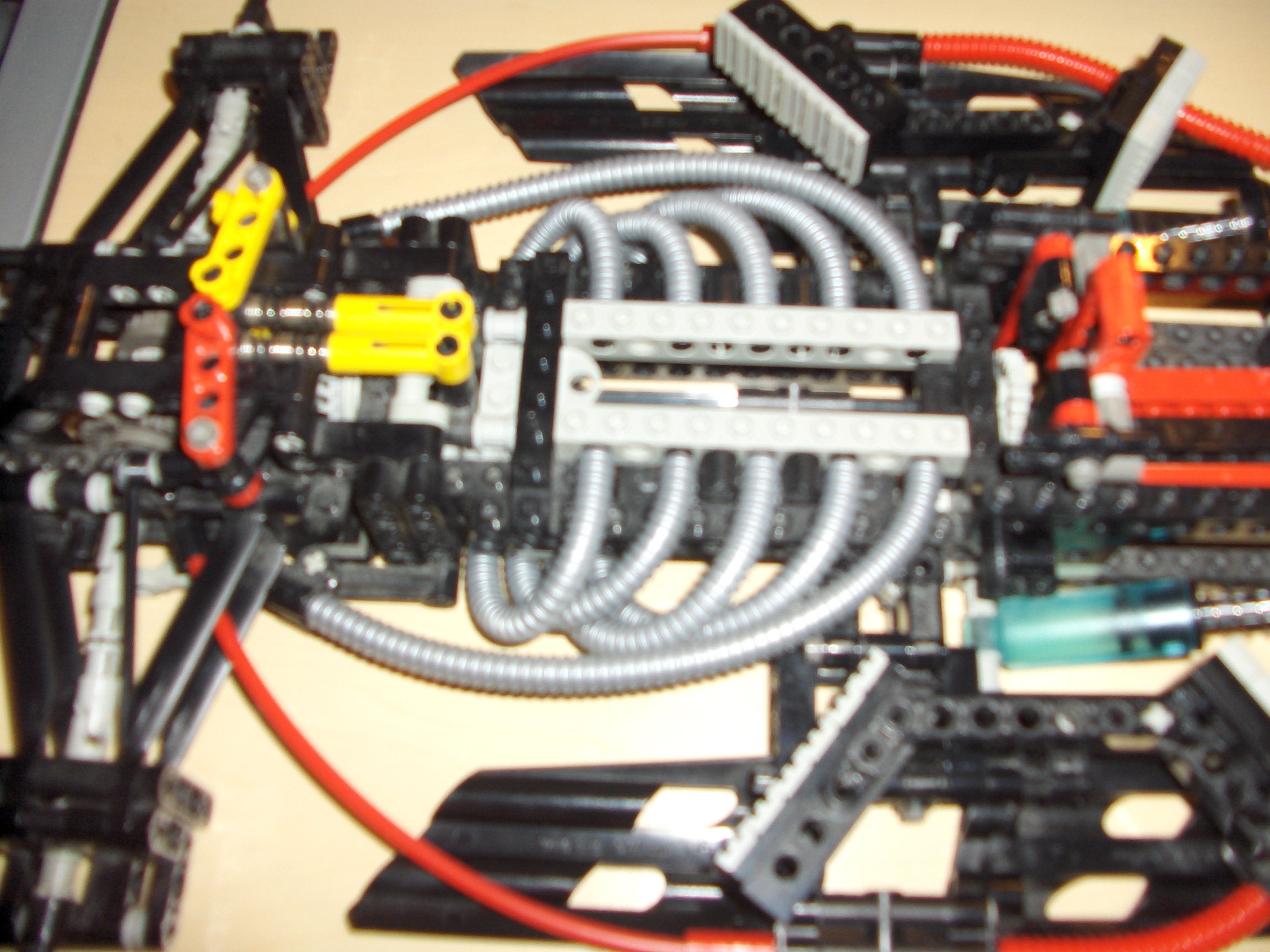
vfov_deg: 40.7
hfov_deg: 52.6
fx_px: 1284
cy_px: 476
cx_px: 635
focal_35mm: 35
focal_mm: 5.8
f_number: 2.6
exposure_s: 1/60
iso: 100
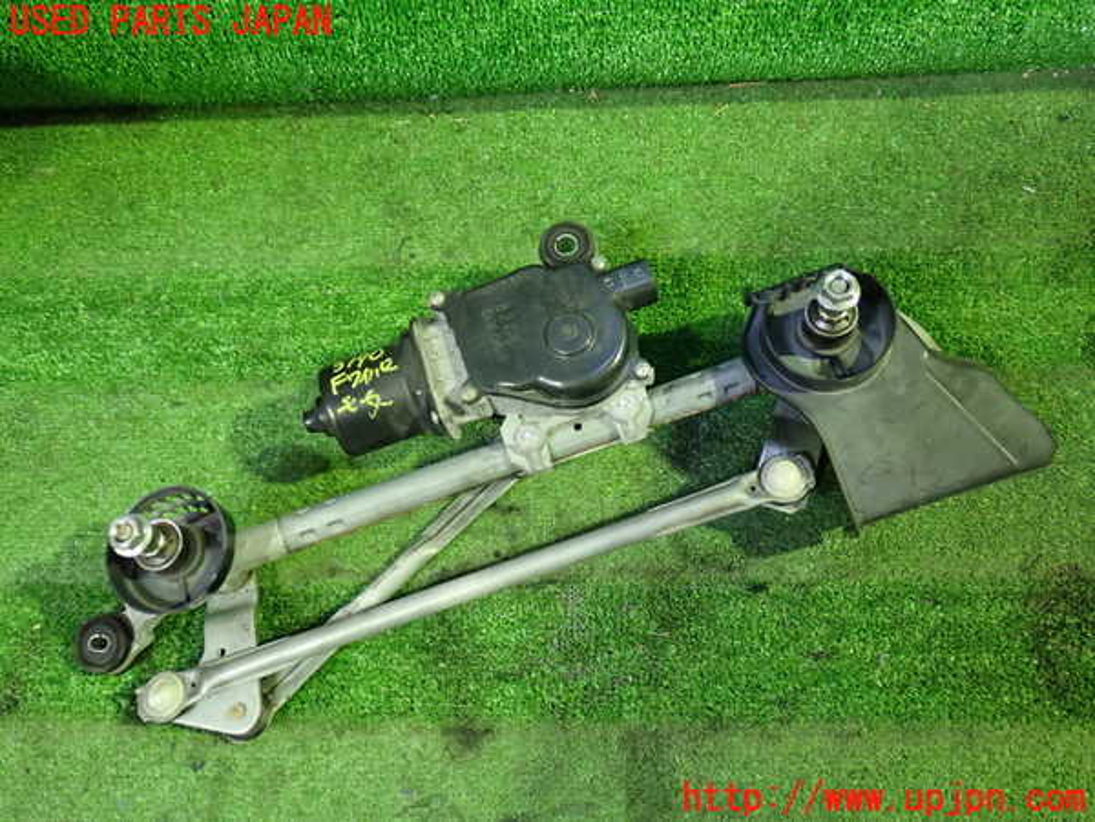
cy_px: 411
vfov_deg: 44.2
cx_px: 548
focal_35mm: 32
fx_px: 1012
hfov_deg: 56.8
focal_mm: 5.79
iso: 800
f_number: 2.4
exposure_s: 1/30
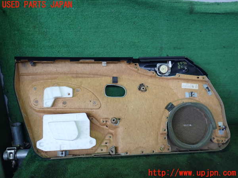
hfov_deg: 60.0
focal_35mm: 30
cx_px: 119
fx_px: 206
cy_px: 89
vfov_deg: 46.8
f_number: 2.3
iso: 200
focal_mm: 5.4
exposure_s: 1/50
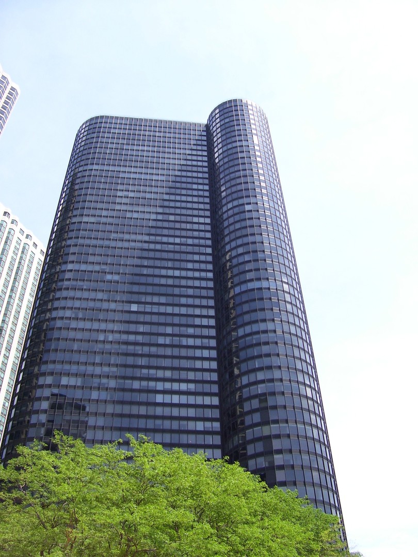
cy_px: 278
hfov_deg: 41.8
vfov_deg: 54.0
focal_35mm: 34
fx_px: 547
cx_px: 209
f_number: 2.7
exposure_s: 1/1000
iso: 80
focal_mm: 5.6
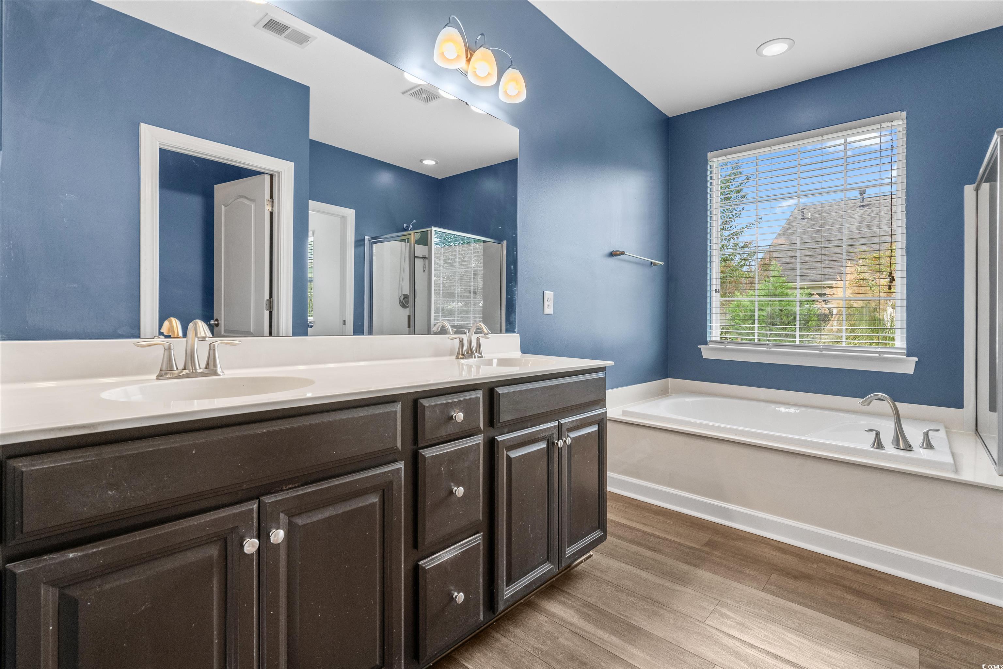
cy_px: 334
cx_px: 502
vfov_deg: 73.7
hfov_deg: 96.7
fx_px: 446
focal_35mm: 16
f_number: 8
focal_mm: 16
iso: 1000
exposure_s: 1/15
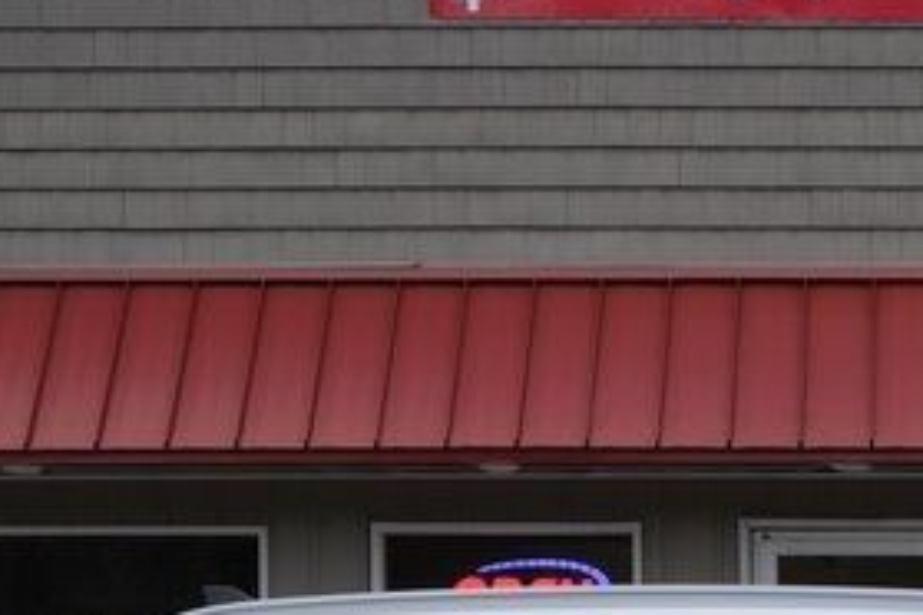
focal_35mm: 168
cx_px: 956
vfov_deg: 7.8
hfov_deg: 12.1
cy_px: 1194
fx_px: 4307
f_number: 5.6
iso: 200
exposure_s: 1/125
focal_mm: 22
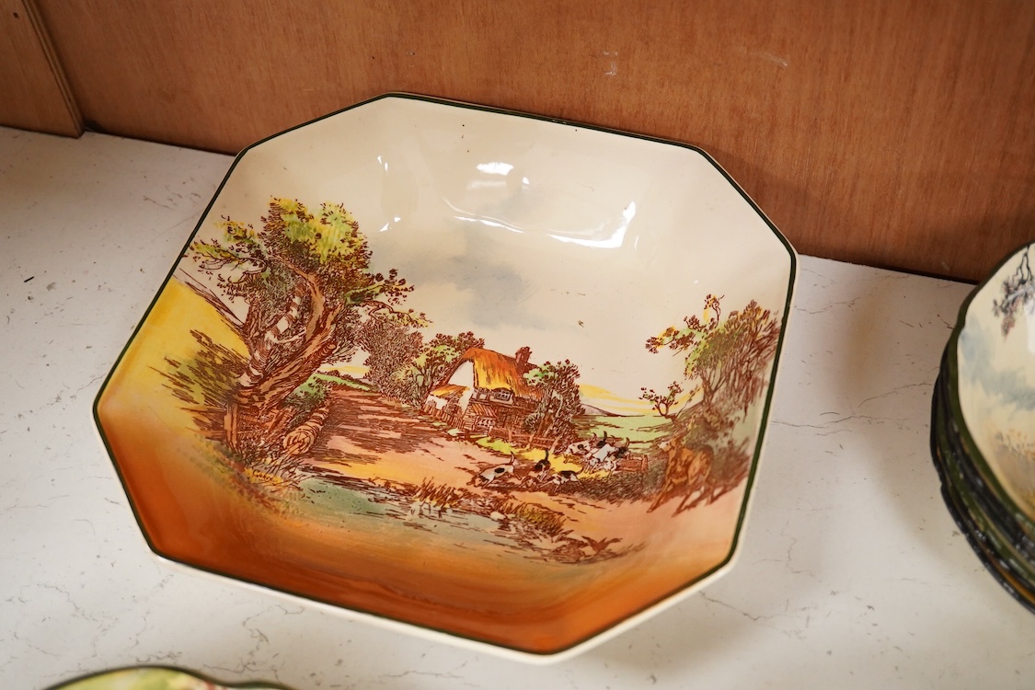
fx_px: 1294
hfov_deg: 43.6
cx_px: 518
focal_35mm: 45
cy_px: 345
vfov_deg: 29.9
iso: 2500
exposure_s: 1/160
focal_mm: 30
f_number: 5.6
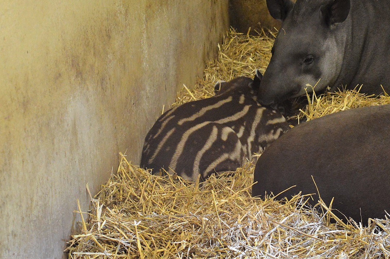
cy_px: 101
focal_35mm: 124
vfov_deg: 11.1
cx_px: 252
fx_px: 1339
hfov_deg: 16.5
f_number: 5.6
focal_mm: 55
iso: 3200
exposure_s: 1/40
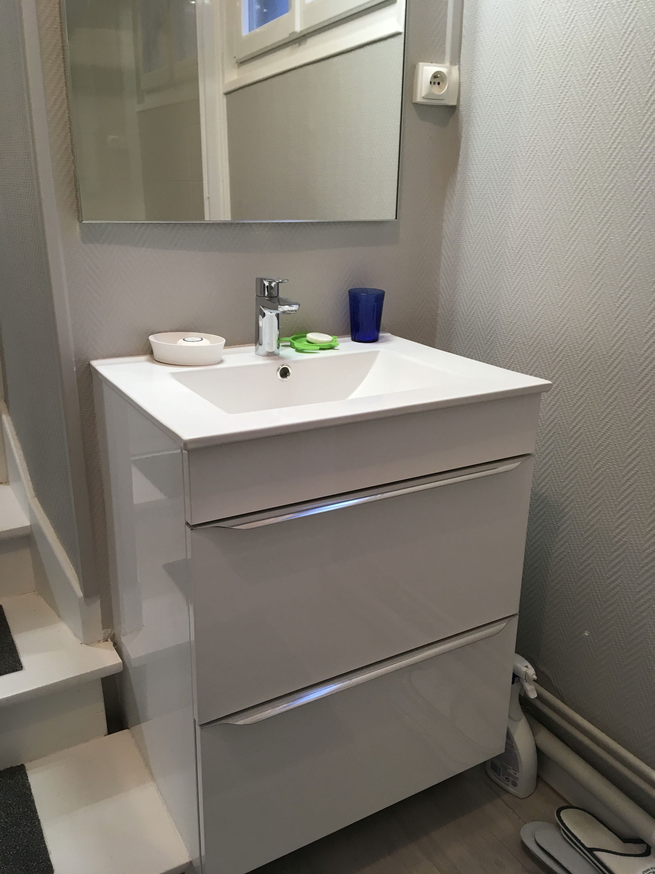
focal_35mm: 29
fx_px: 732
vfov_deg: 61.7
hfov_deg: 48.2
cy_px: 437
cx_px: 328
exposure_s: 1/33
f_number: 2.2
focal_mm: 4.15
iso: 80
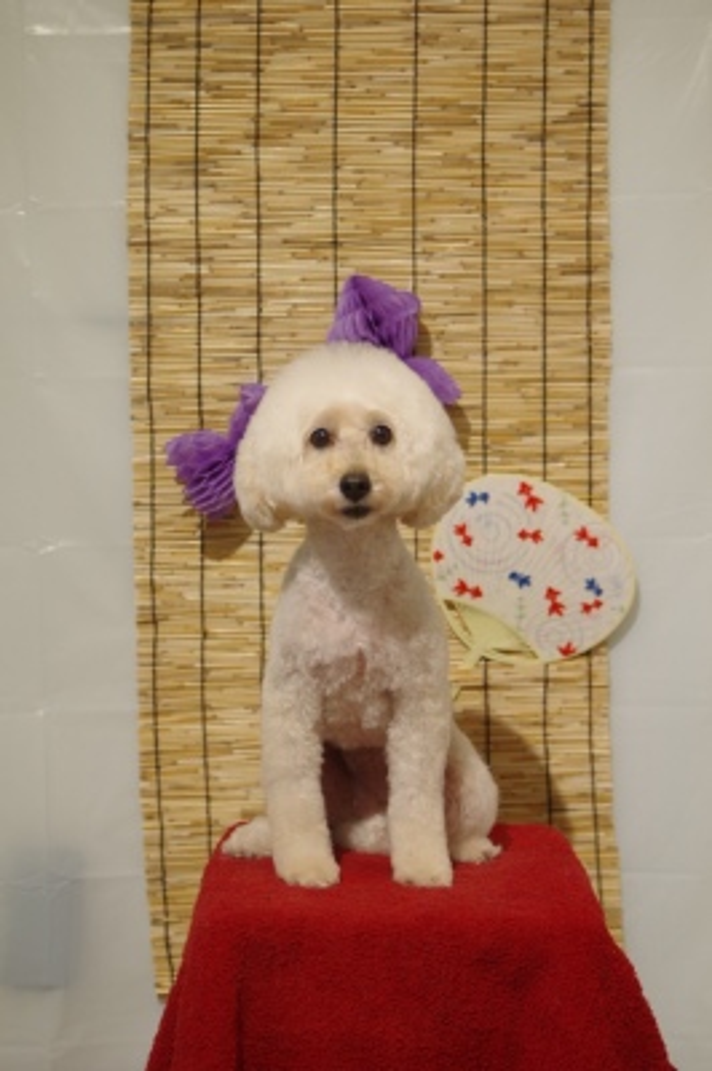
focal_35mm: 75
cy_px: 536
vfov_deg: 27.0
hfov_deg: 18.2
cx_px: 356
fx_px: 2229
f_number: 3.2
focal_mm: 50
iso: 320
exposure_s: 1/125
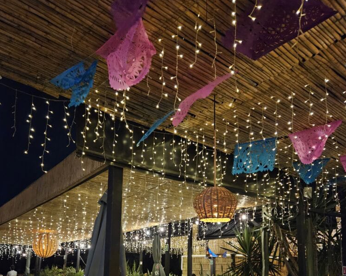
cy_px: 229
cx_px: 171
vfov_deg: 44.3
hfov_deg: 57.2
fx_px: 317
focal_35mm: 31
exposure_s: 1/60
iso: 1600
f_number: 1.8
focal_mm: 5.4
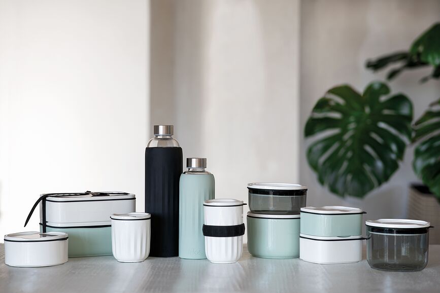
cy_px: 146
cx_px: 220
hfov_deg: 19.5
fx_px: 1283
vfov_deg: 13.0
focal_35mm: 105
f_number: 2.5
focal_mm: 105
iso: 100
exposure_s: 1/50
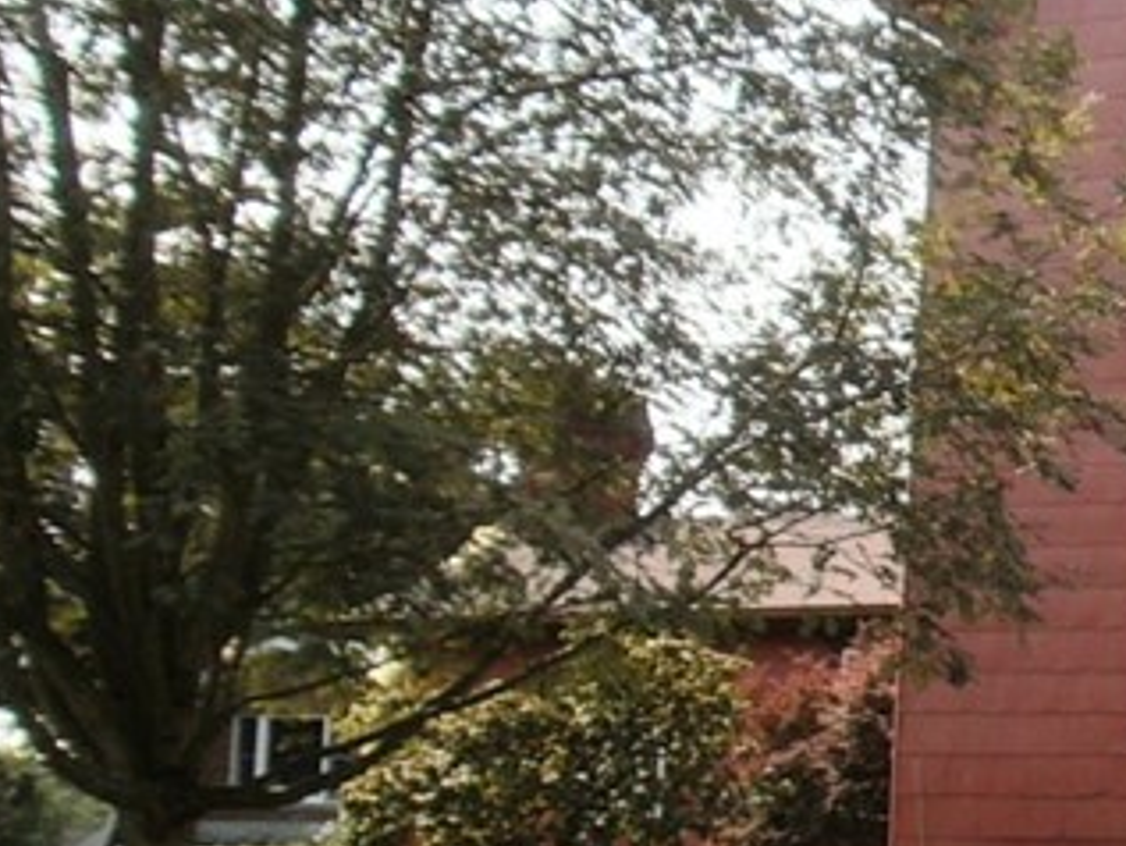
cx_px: 1606
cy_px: 537
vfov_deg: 14.8
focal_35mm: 100
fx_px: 3254
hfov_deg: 17.9
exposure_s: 1/800
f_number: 2.9
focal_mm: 5.45
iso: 100
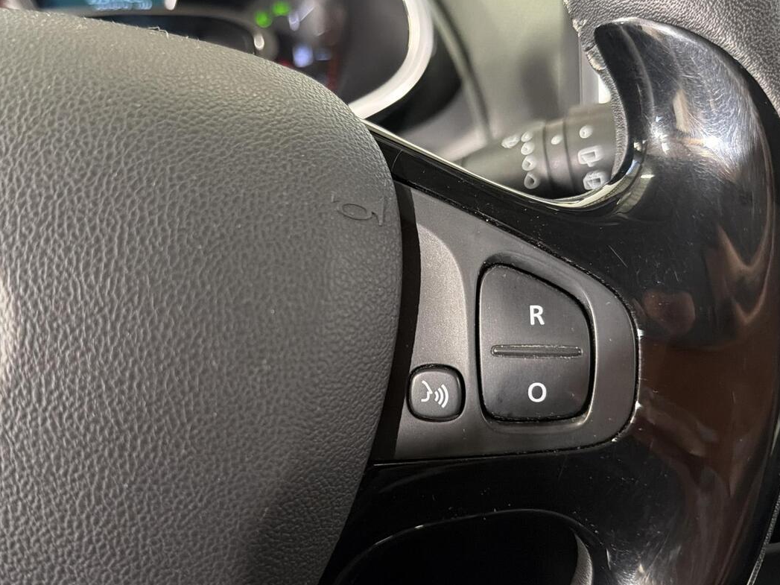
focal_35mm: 33
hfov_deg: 55.0
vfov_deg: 42.8
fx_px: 744
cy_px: 337
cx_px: 319
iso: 800
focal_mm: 6.76
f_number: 1.78
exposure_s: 1/33
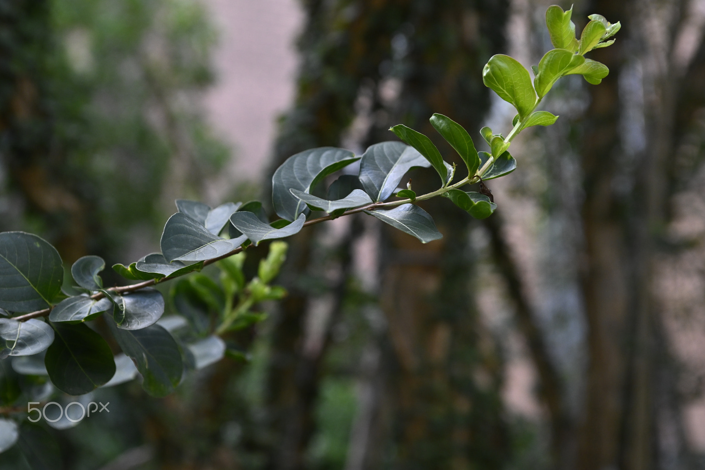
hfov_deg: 28.8
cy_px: 235
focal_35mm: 70
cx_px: 352
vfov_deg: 19.5
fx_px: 1371
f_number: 5.6
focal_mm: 70
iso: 2000
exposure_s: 1/400
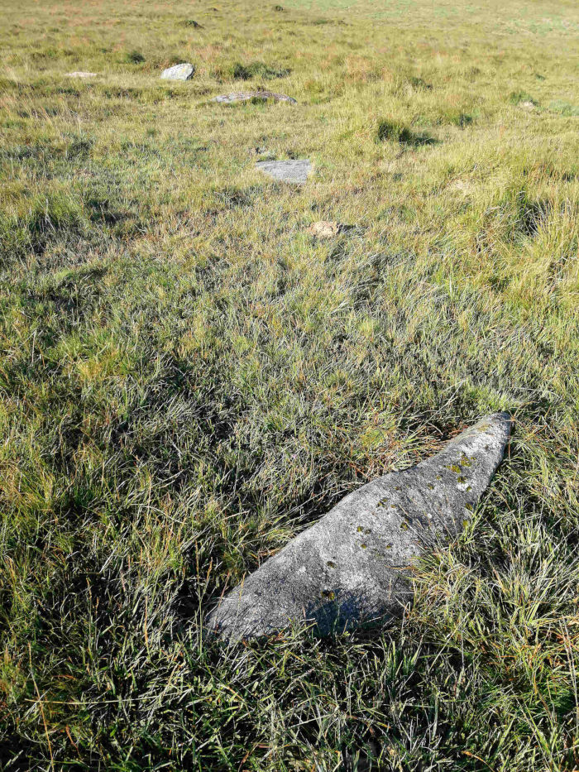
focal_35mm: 27
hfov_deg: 51.4
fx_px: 602
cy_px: 386
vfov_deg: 65.3
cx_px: 290
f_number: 1.8
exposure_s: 1/414
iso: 50
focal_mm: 3.95
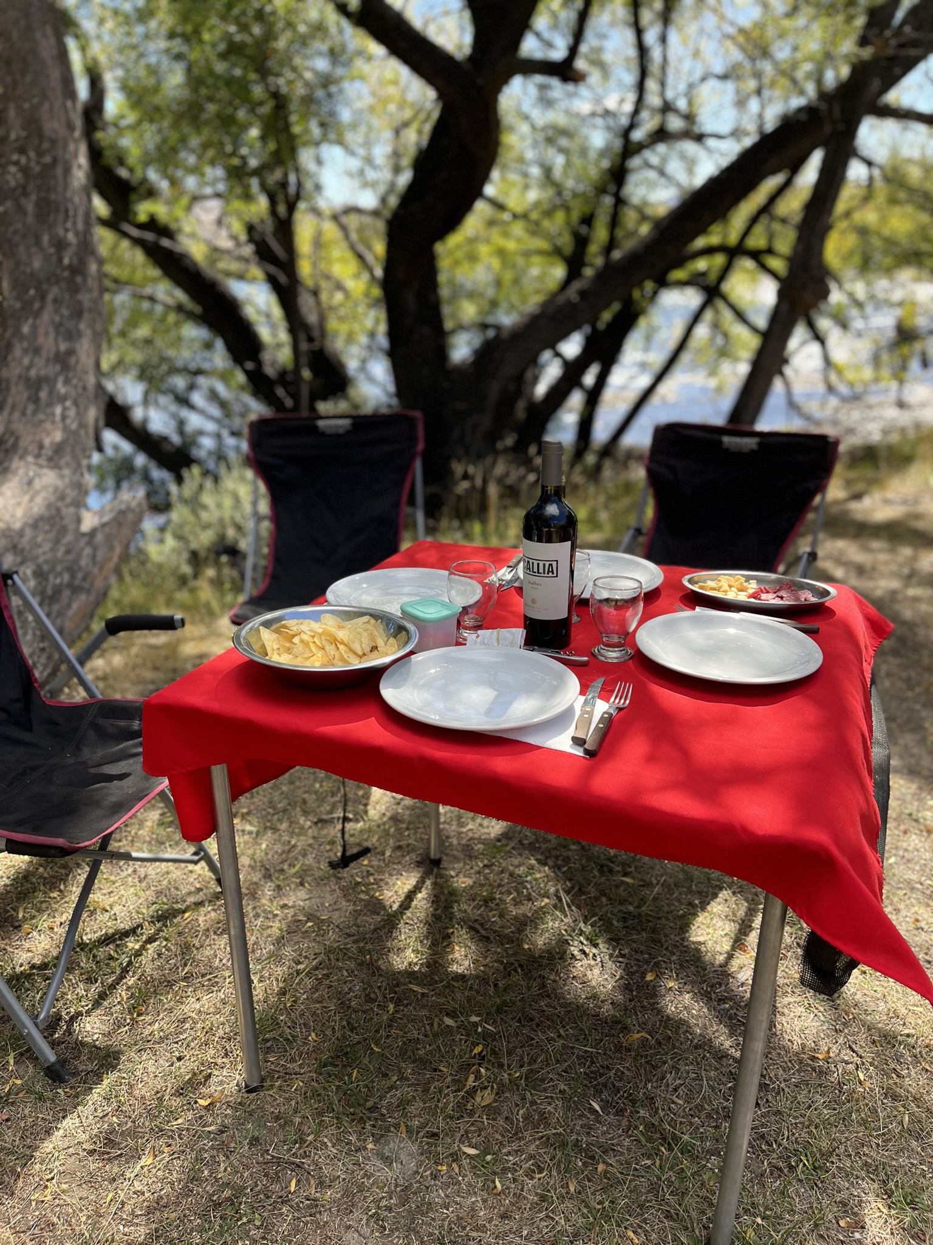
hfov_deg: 53.1
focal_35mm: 26
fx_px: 934
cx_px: 466
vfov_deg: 67.3
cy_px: 622
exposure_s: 1/684
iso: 50
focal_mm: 5.1
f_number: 1.6
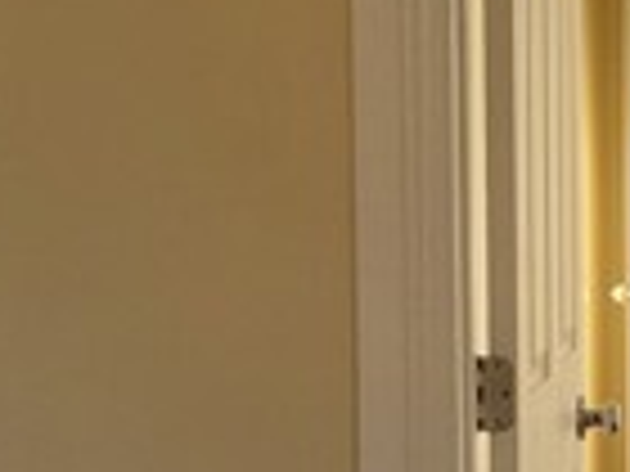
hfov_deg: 15.3
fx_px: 2166
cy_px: 297
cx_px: 945
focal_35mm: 119
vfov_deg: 12.4
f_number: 1.8
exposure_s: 1/120
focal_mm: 5.4
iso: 160
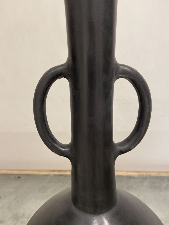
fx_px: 169
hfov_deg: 53.1
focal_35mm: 26
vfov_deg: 67.3
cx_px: 84
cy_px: 112
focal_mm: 4.25
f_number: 1.8
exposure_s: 1/60
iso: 200
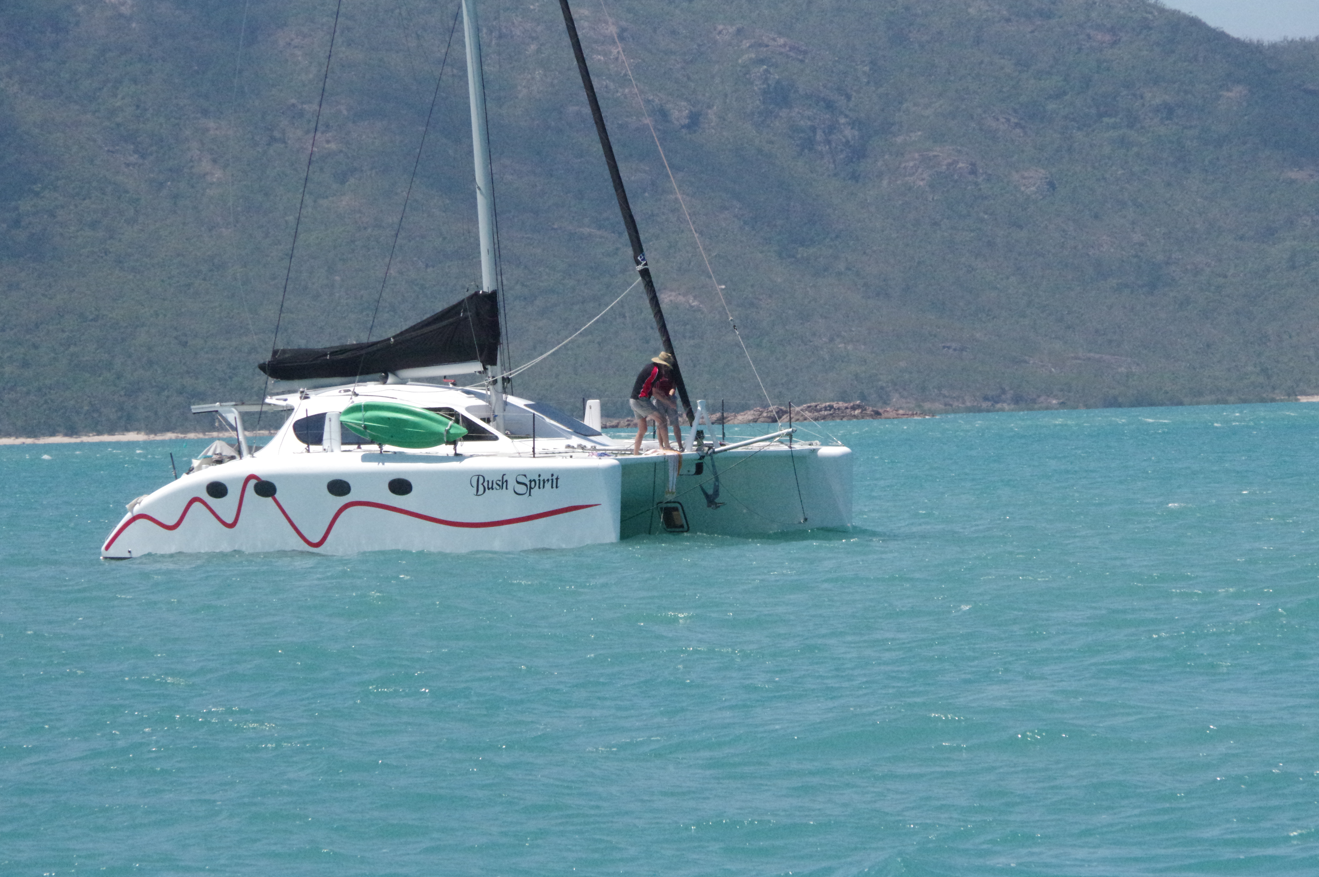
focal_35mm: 212
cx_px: 664
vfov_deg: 6.5
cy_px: 454
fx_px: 7760
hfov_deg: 9.7
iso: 6400
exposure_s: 1/8000
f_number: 14
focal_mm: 135
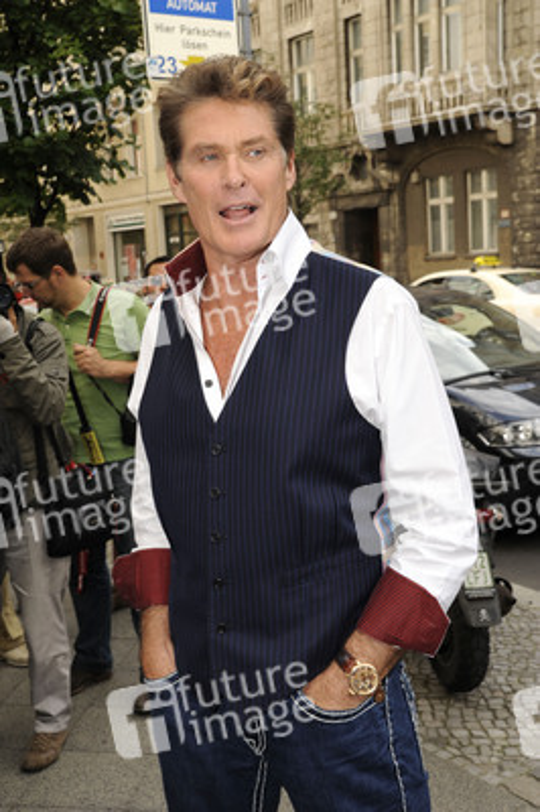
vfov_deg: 43.6
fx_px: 1014
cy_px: 406
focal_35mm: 45
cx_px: 270
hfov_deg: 29.8
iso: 320
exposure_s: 1/250
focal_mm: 45
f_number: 9
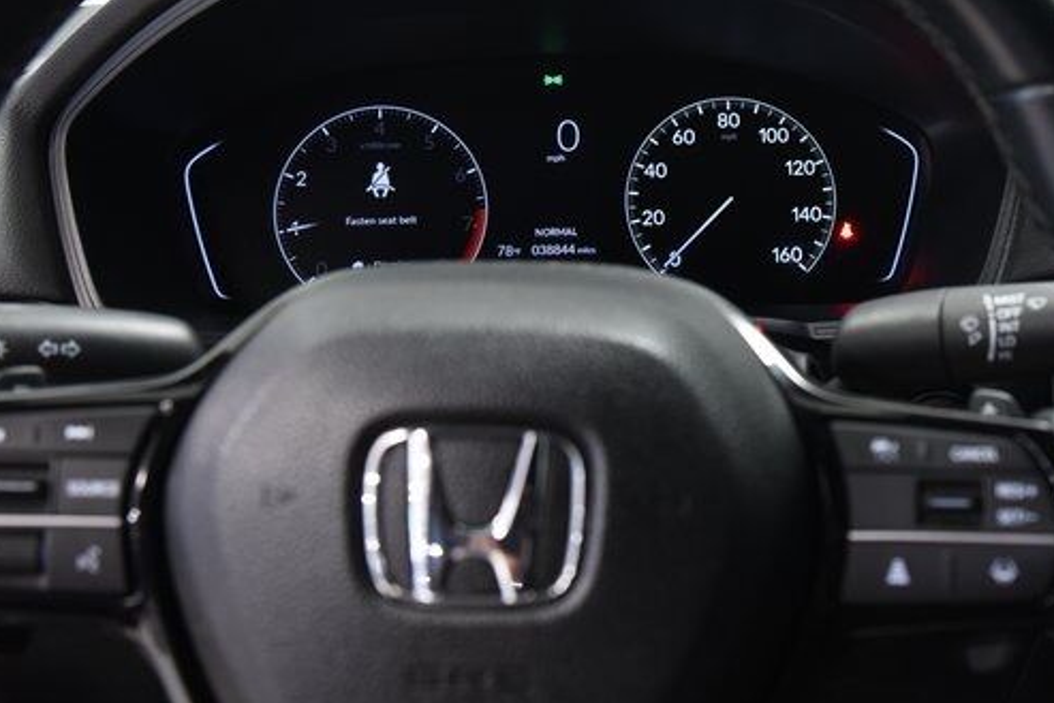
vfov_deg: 25.1
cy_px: 312
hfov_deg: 36.1
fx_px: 1581
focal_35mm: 54
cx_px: 774
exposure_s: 1/20
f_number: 4
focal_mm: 26
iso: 1600
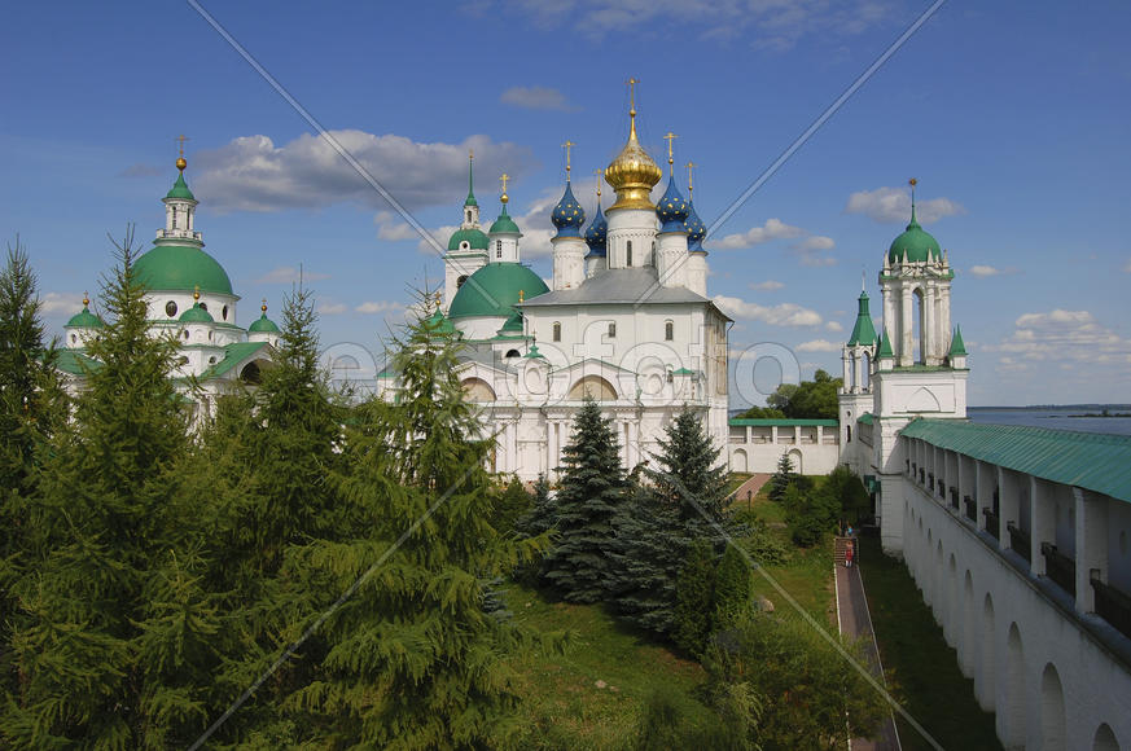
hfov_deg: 62.0
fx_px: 941
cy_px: 376
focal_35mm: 30
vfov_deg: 43.5
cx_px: 566
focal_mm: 20
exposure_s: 1/320
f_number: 11
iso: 200
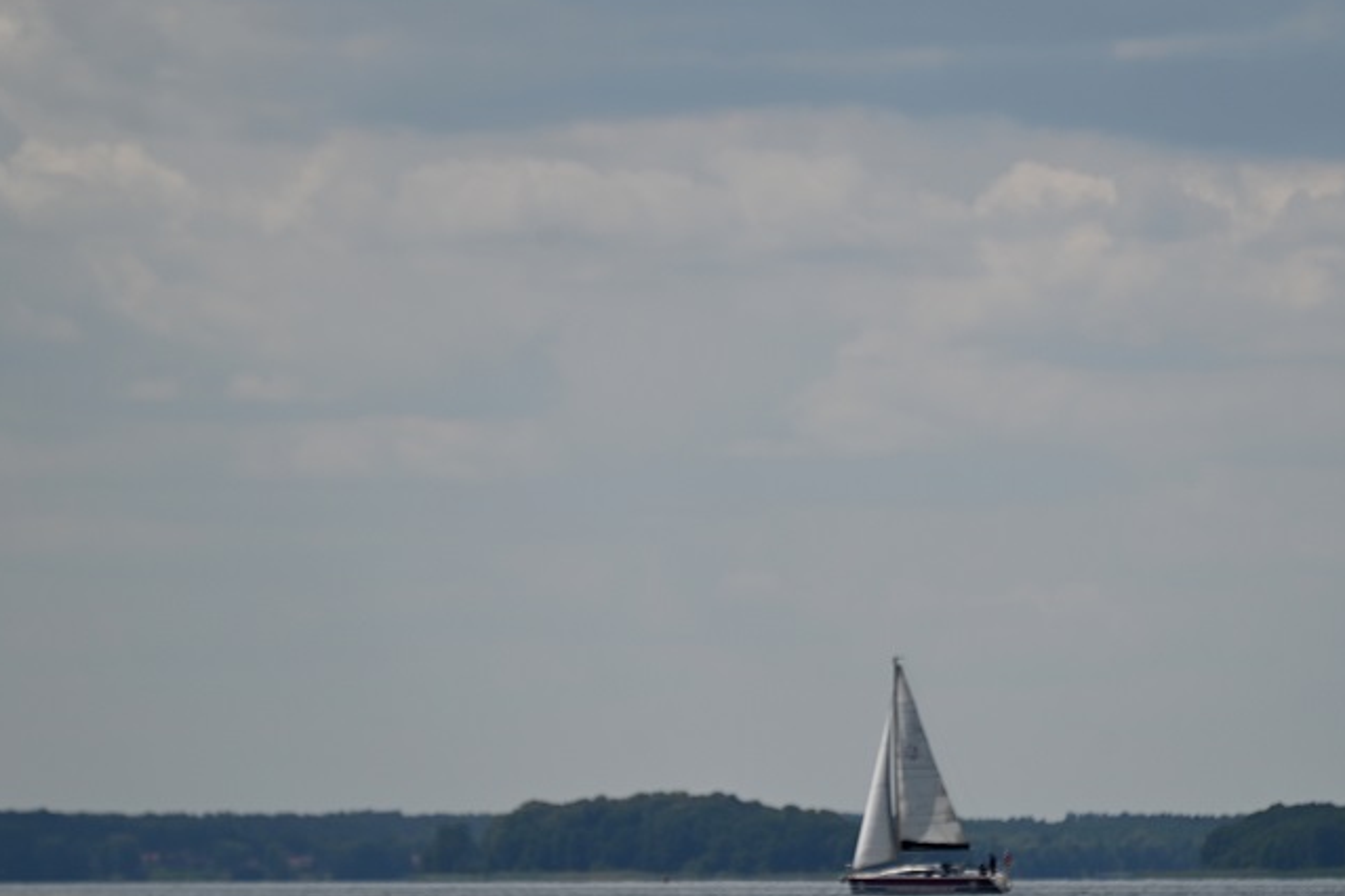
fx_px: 16662
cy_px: 538
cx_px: 852
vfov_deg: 3.1
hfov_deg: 4.6
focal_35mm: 446
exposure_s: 1/1250
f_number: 6.3
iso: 100
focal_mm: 300
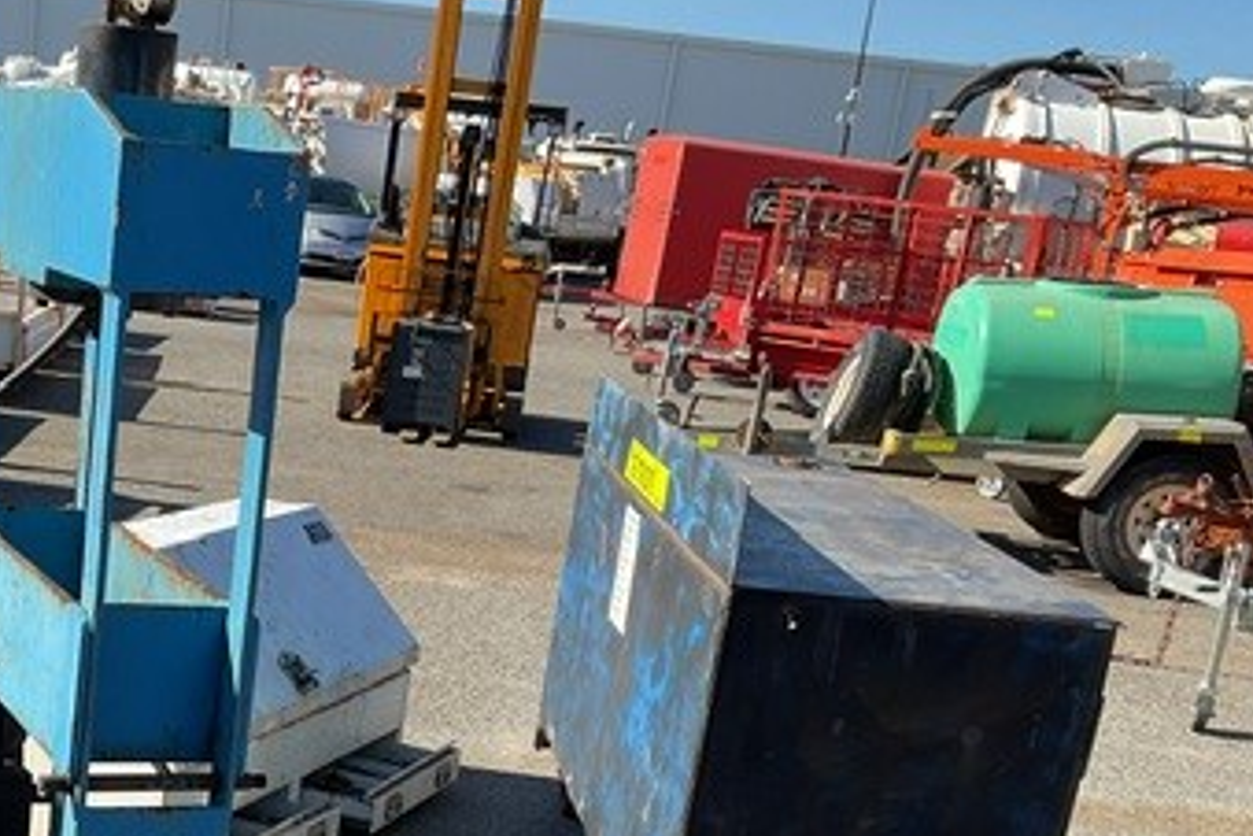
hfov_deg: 33.6
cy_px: 836
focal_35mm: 57
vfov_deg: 22.8
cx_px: 189
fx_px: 1984
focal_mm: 3
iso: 16
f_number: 1.8
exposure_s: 1/883
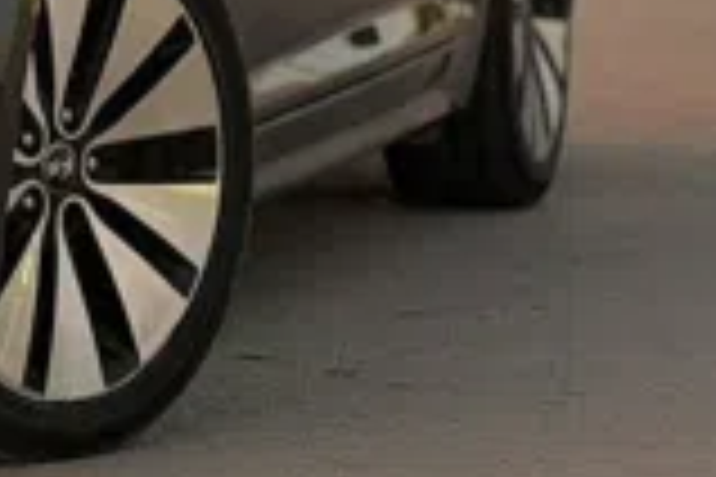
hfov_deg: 9.8
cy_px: -432
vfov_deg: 6.6
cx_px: -441
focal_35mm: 201
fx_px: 3997
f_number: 1.78
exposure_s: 1/40
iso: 500
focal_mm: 6.76
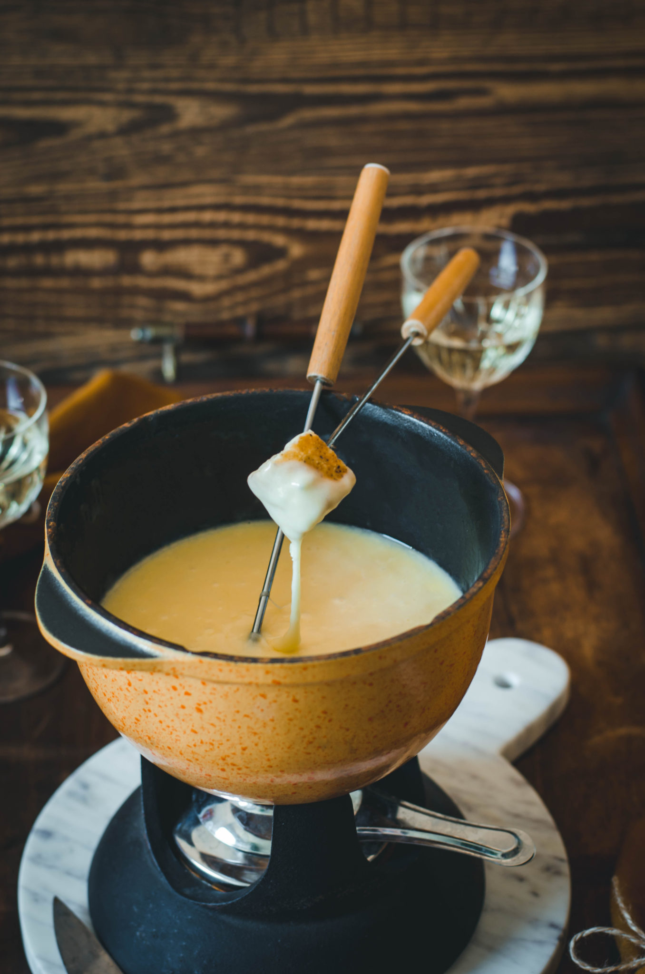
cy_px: 487
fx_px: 2025
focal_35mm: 75
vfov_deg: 27.0
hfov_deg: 18.1
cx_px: 322
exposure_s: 1/30
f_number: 3.5
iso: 200
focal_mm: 50
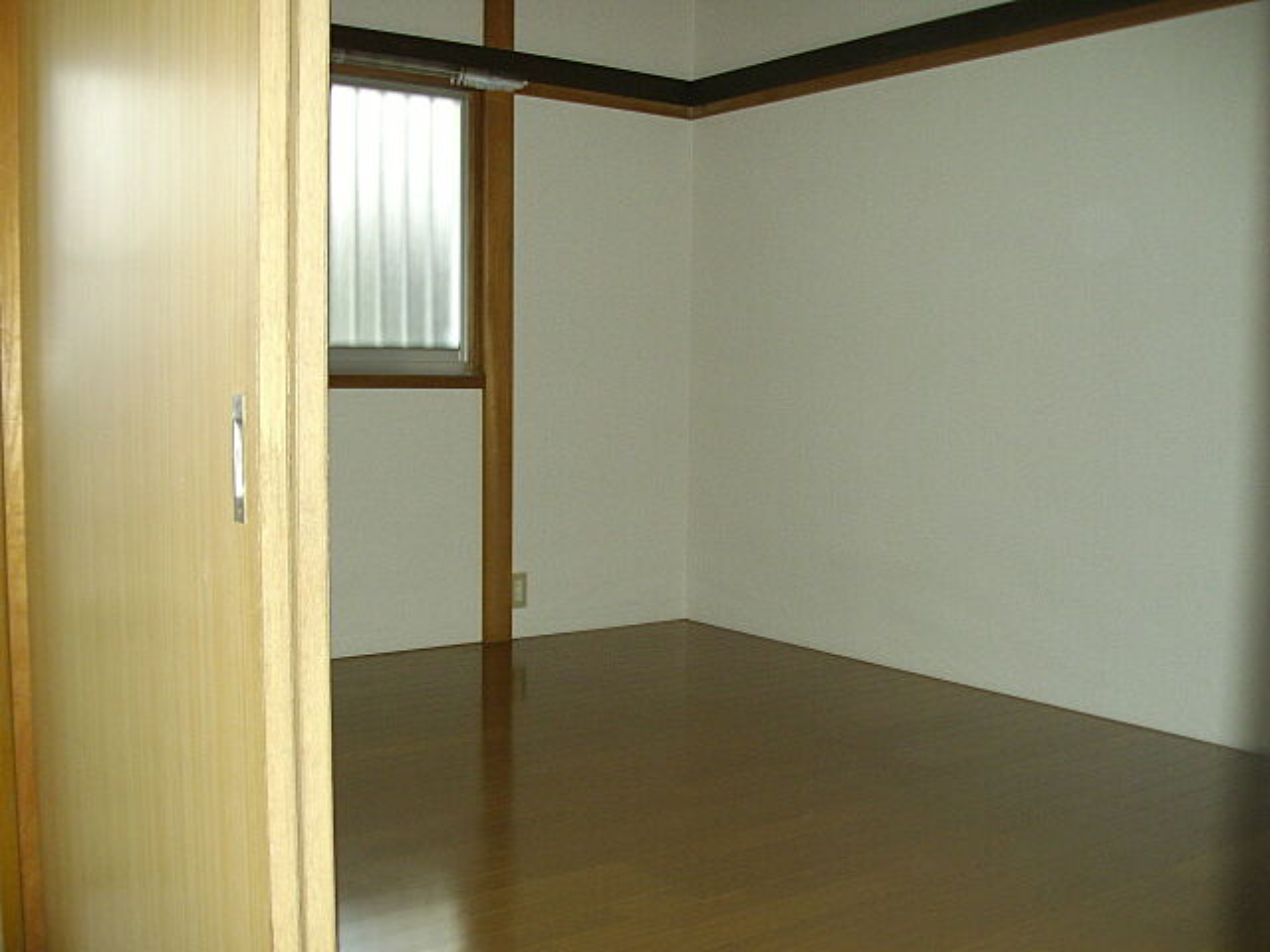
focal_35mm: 36
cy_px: 476
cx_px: 635
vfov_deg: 39.7
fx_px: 1321
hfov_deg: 51.4
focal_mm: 6
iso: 160
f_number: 2.7
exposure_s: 1/50
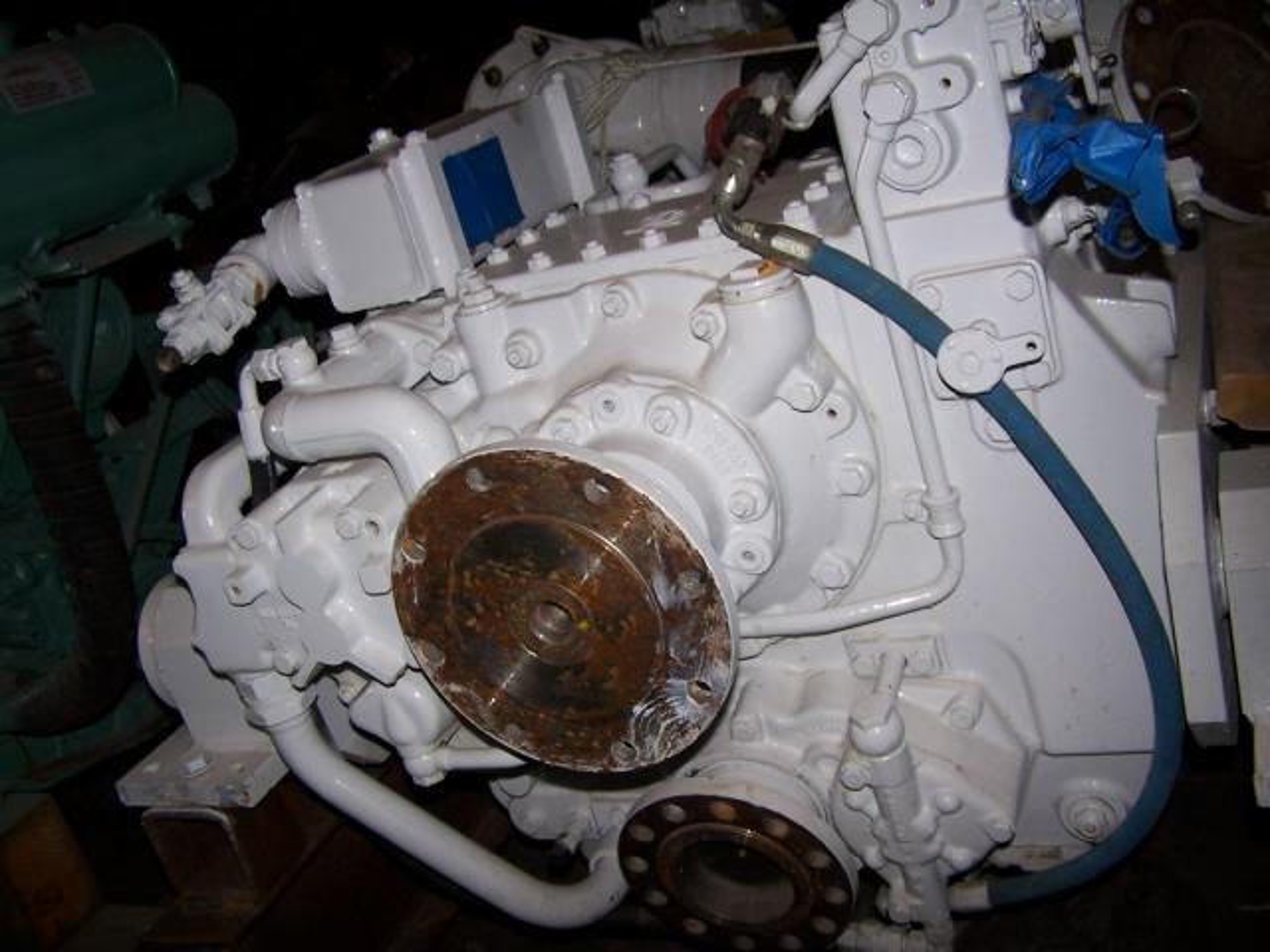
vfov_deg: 37.7
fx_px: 1394
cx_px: 635
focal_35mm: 38
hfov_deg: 49.0
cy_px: 476
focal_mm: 6.3
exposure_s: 1/60
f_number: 2.8
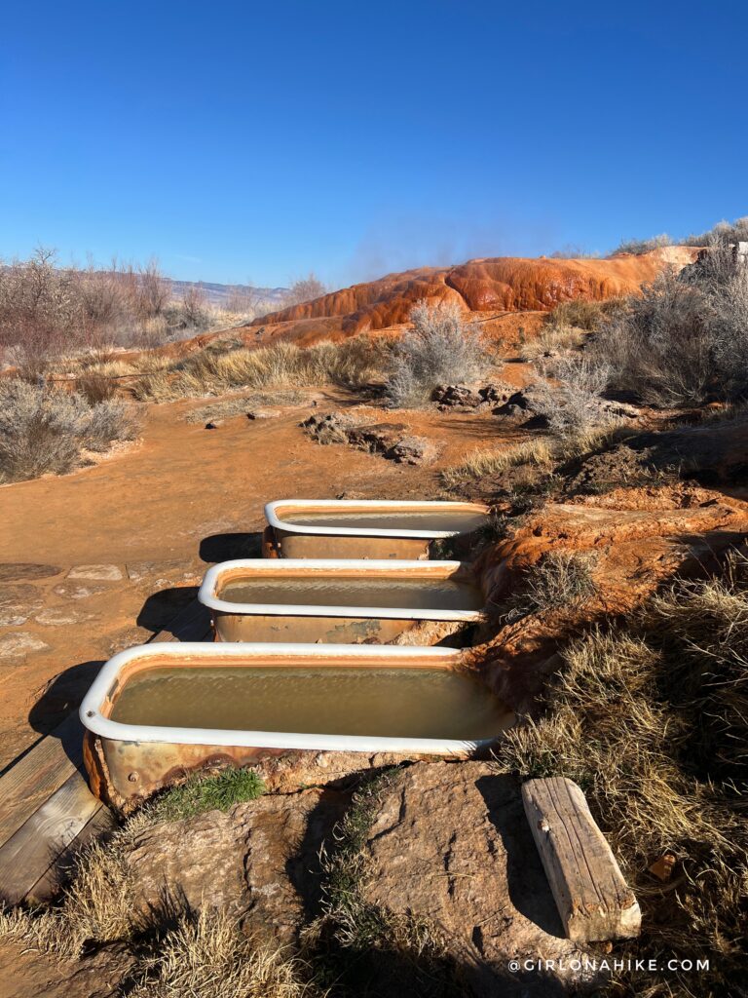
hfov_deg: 53.1
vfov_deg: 67.3
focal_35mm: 26
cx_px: 374
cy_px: 499
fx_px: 749
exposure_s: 1/5882
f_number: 1.5
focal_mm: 5.7
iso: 50
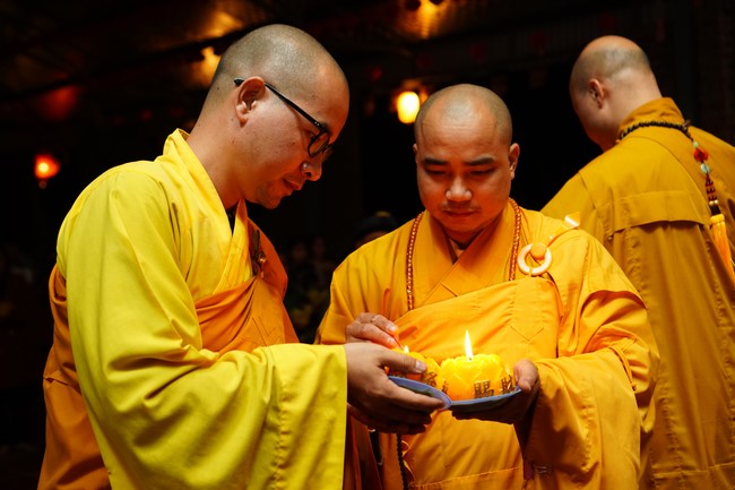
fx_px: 1072
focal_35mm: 52
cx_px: 368
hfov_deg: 37.9
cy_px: 245
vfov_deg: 25.7
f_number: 2.8
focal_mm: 35
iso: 1600
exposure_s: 1/80
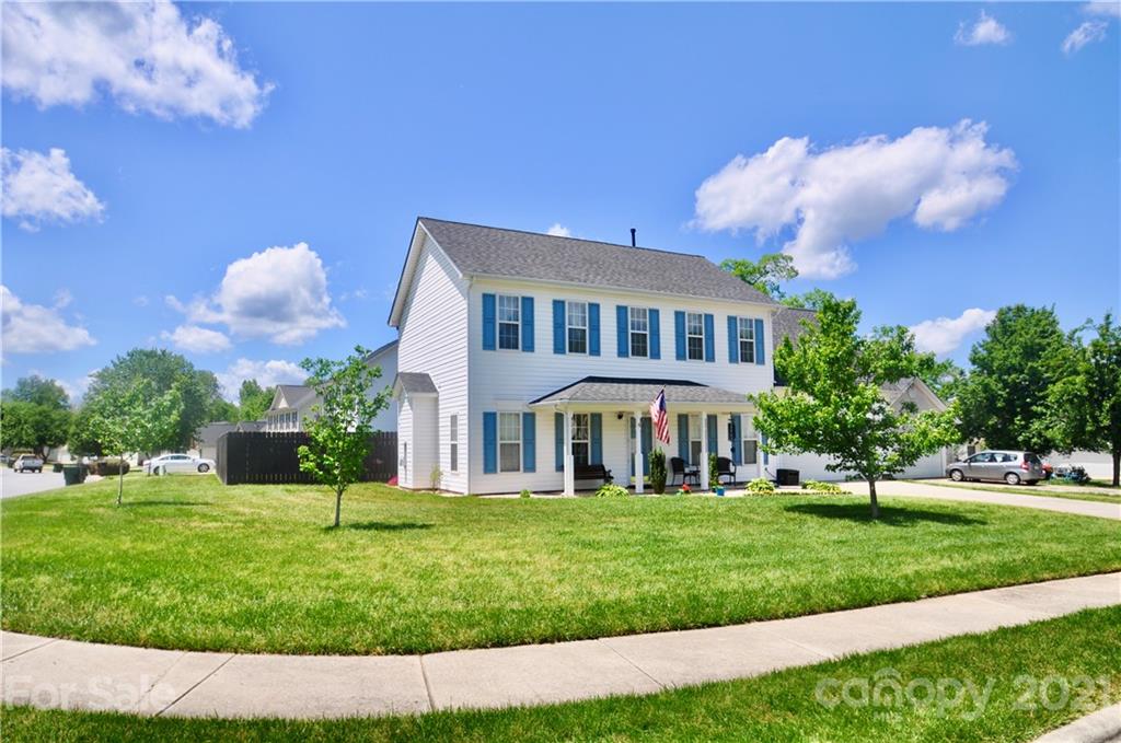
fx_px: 653
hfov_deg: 81.3
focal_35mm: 21
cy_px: 372
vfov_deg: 59.3
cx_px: 560
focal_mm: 14
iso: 200
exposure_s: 1/400
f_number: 10
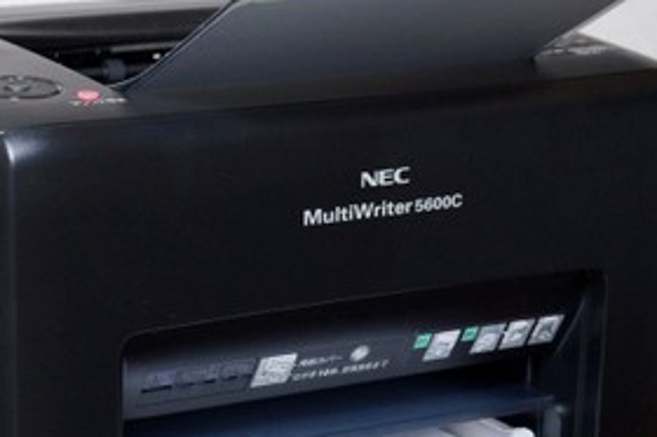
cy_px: 297
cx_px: 237
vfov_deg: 10.2
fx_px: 2443
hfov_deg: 15.3
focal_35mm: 134
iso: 1600
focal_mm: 50
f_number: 5
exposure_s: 1/50
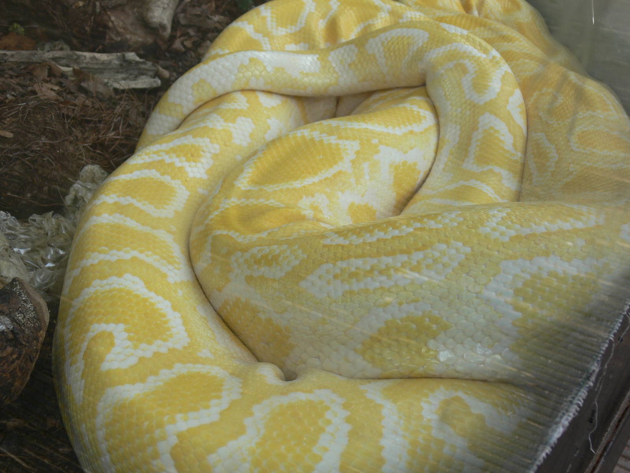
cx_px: 315
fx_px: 910
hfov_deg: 38.2
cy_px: 236
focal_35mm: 50
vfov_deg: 29.1
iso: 80
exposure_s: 1/50
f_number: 3.2
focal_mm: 10.5
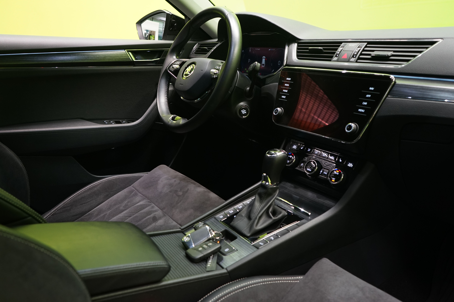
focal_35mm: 28
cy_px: 151
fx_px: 353
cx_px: 227
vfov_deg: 46.4
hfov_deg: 65.5
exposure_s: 1/6
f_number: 5
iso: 1000
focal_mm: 28
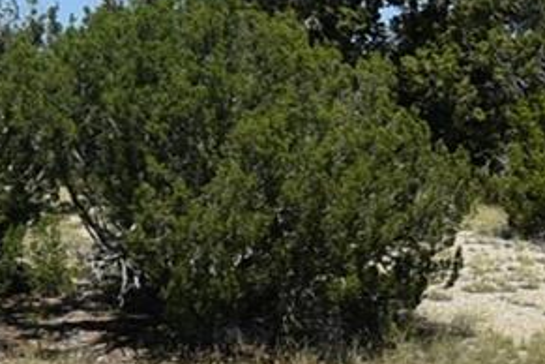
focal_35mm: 190
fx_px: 2872
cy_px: 235
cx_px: 1335
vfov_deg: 7.2
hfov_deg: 9.5
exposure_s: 1/320
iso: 100
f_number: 9
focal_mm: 23
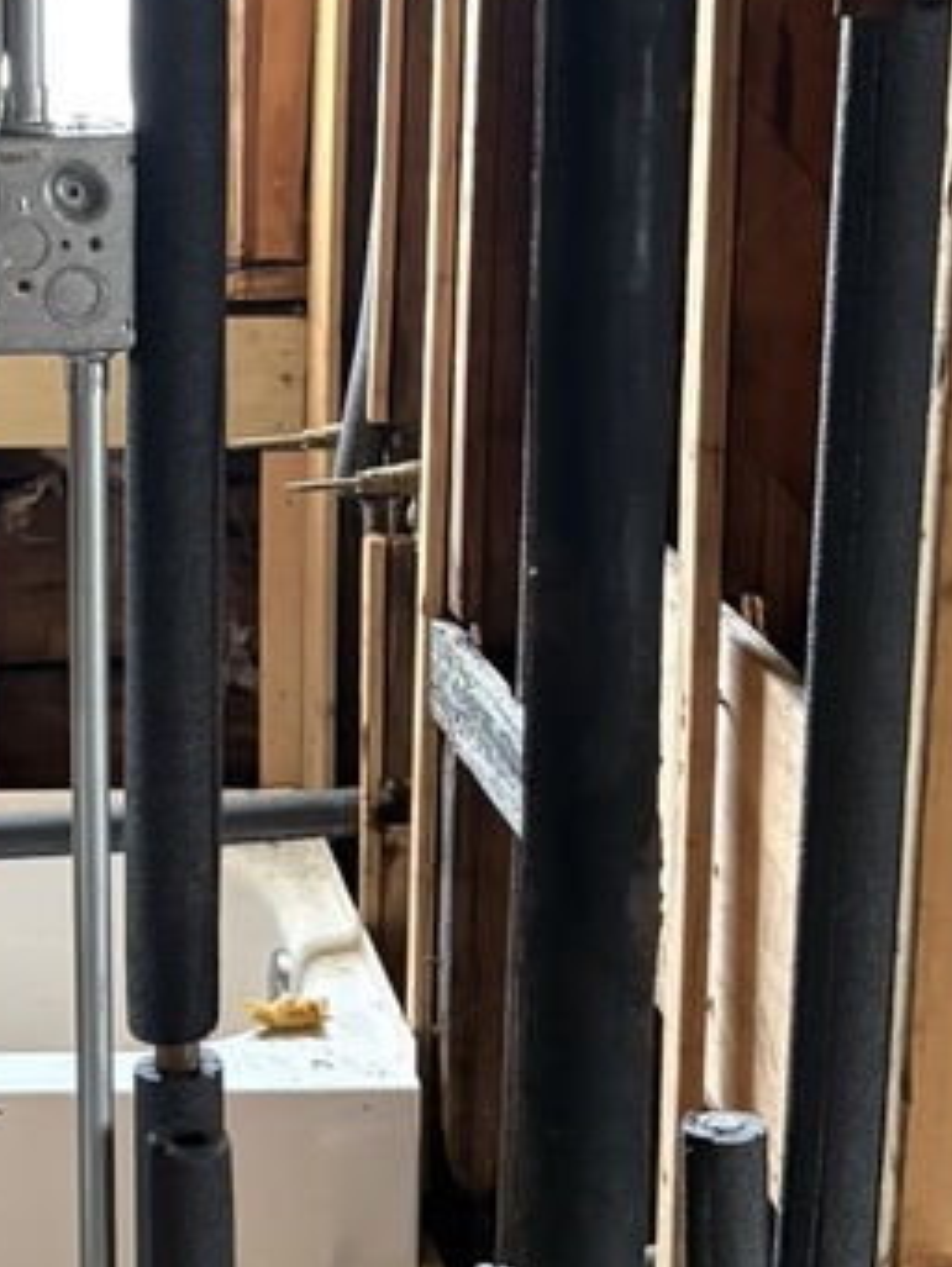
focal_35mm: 82
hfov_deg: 17.3
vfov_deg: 23.7
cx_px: -152
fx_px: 3003
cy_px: 404
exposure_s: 1/42
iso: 500
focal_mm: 5.96
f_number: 1.6
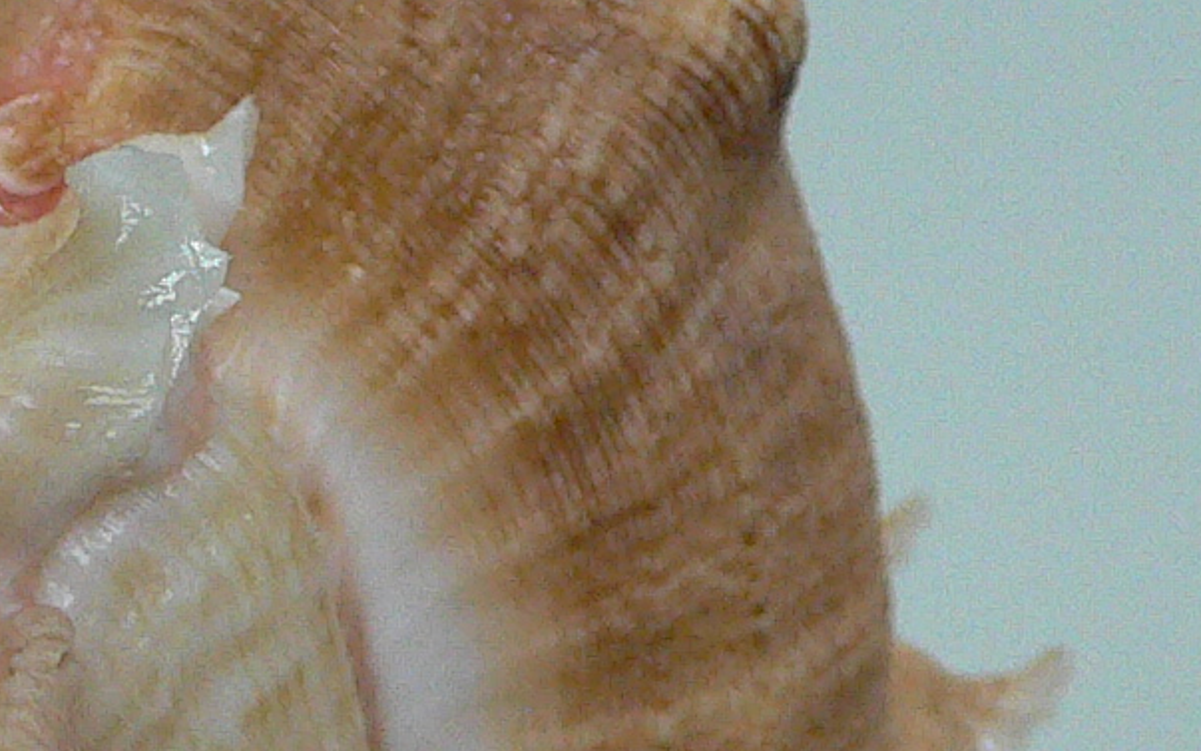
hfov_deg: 16.4
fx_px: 4059
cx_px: -36
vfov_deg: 10.5
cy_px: 568
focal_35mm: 124
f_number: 2.8
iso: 200
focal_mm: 4.6
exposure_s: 1/60
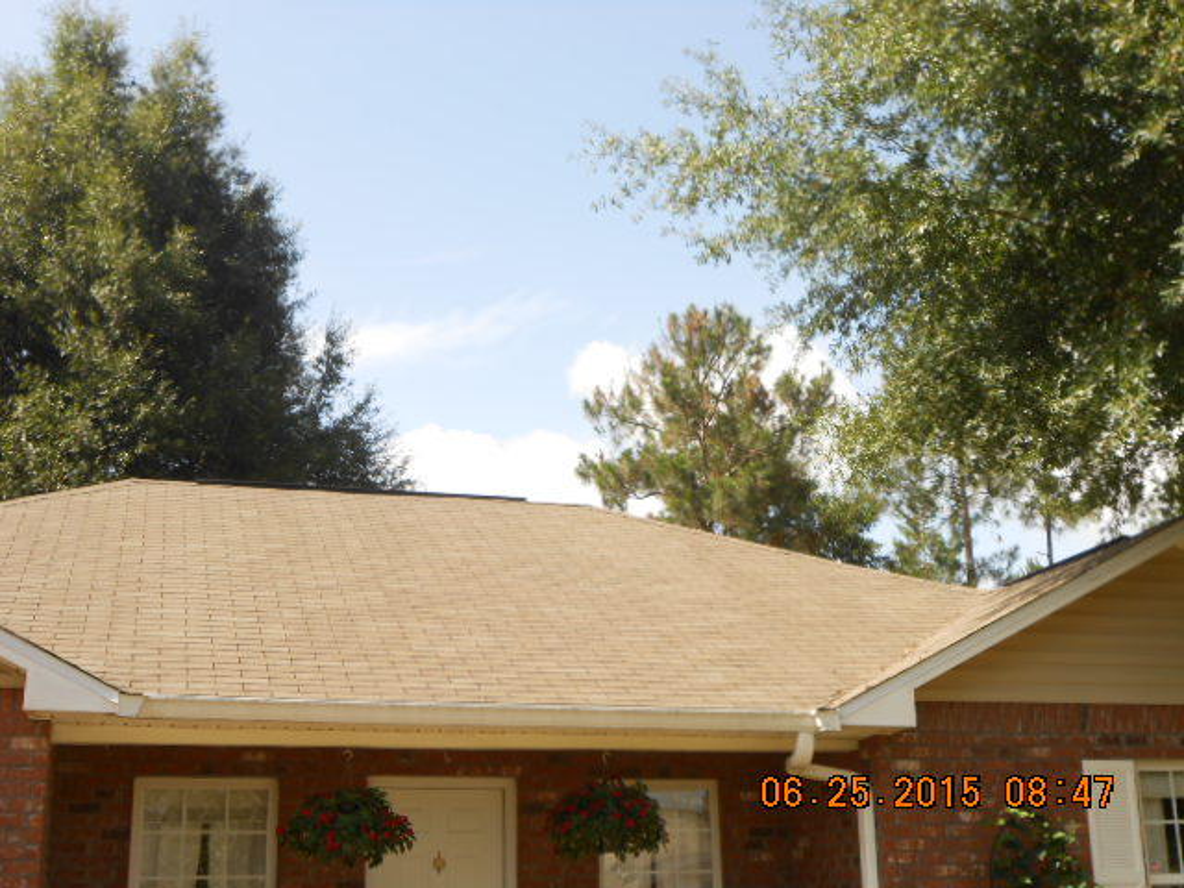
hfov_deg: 38.9
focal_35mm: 49
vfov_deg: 29.7
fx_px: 1676
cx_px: 592
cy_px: 444
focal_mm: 8.8
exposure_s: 1/250
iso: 80
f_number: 4.8
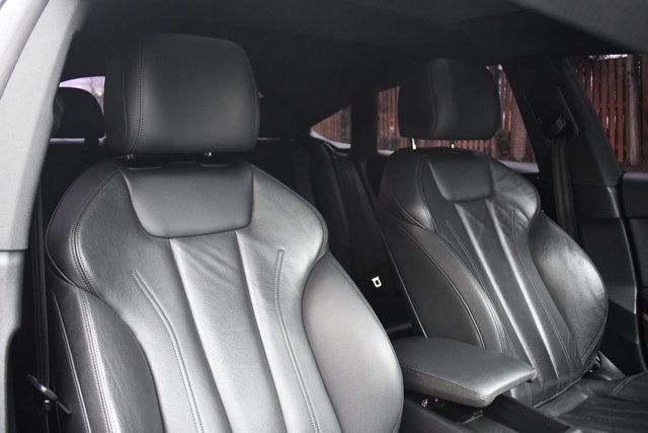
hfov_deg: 60.3
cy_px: 216
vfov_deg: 42.3
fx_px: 558
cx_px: 324
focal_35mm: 31
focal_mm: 21
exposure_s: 1/125
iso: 2200
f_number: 3.8
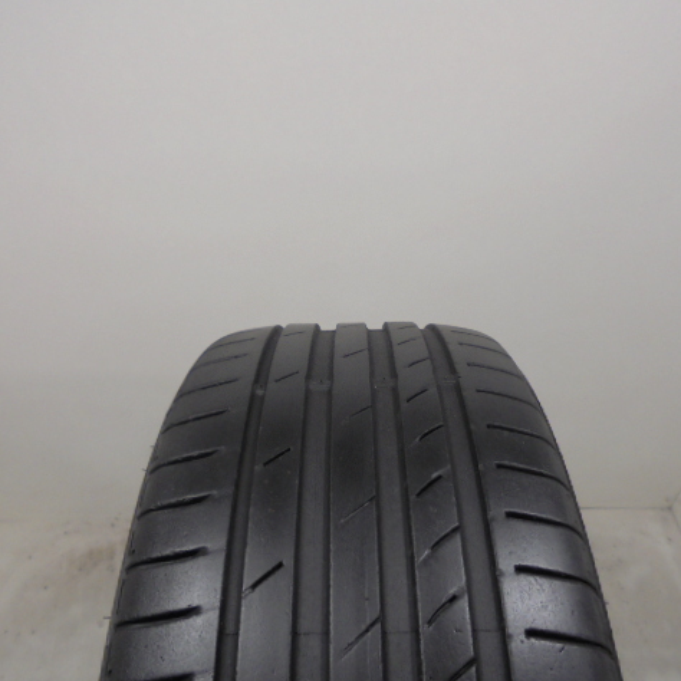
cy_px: 338
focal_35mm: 31
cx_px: 345
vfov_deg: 52.5
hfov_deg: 52.5
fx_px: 690
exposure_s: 1/30
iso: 100
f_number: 3.5
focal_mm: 4.6
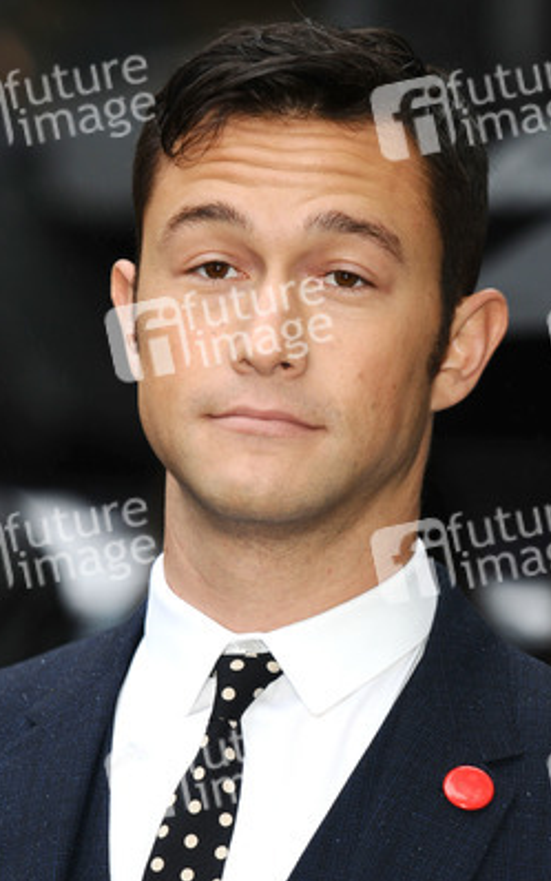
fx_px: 4982
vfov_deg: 10.1
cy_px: 440
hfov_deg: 6.3
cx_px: 284
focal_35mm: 208
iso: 320
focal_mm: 135
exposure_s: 1/200
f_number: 4
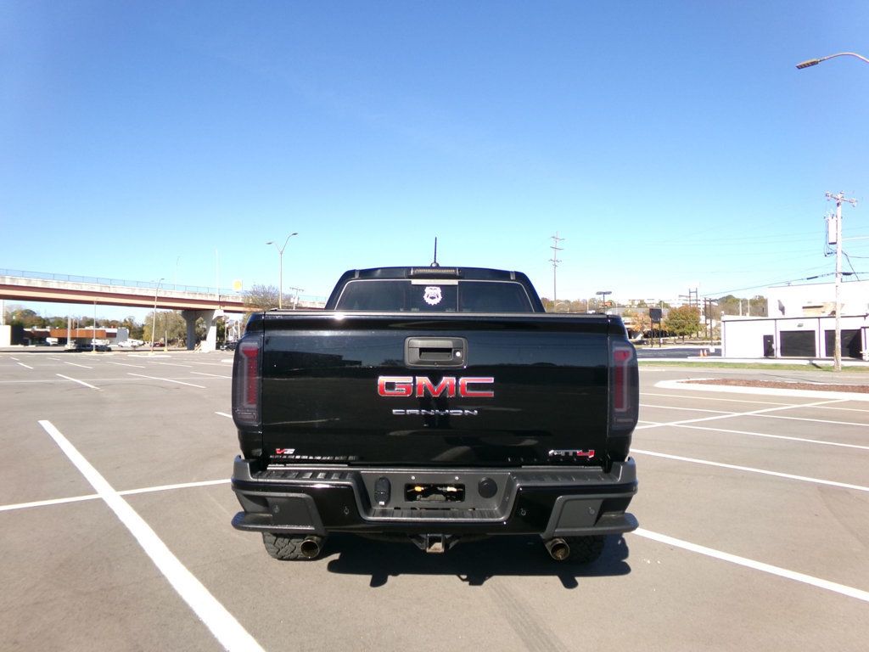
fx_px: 602
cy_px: 326
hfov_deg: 71.6
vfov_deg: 56.8
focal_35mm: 24
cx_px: 434
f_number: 11.07
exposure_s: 1/60
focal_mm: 4.3
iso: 100
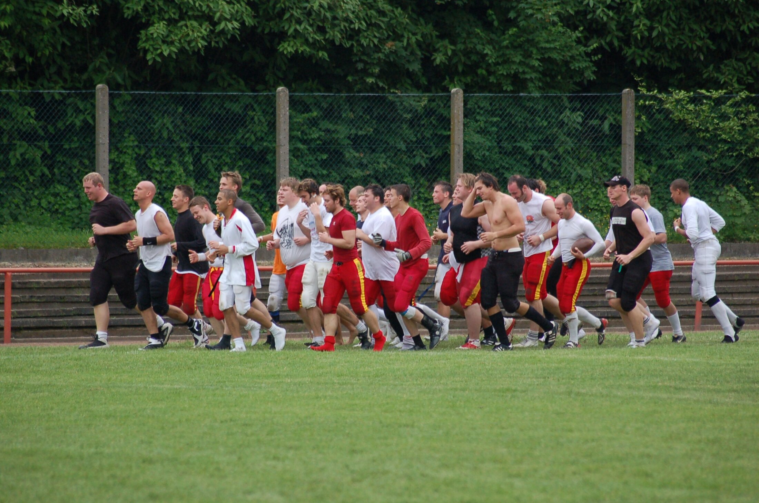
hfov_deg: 8.1
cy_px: 252
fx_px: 5366
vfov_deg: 5.4
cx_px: 380
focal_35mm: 255
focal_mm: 170
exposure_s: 1/500
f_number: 4.8
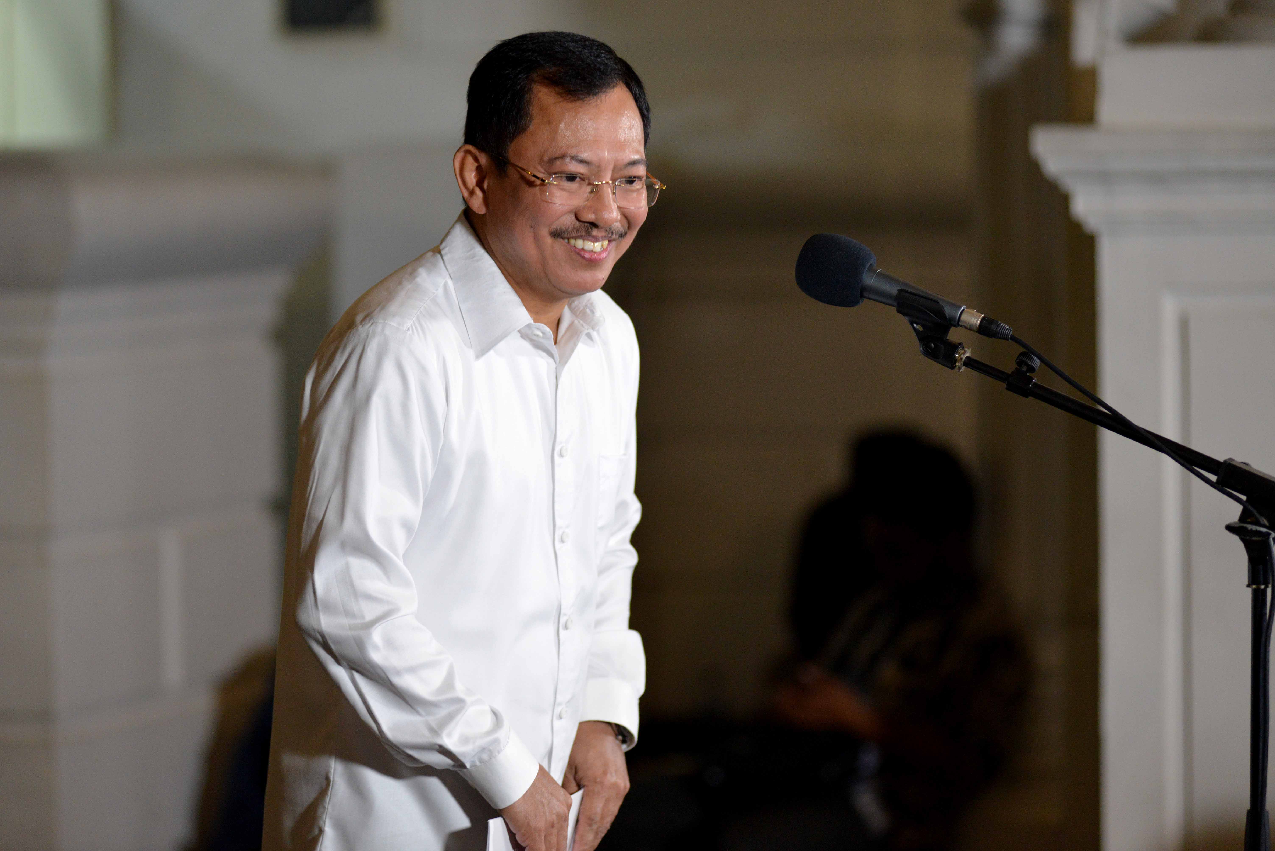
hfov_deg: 15.2
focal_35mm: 135
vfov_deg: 10.2
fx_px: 4783
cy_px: 426
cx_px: 638
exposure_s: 1/125
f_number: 2.8
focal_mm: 135
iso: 3200
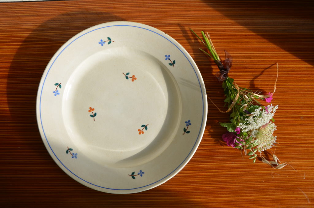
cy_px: 104
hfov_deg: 59.6
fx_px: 274
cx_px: 157
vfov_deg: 41.5
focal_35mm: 32
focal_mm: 21
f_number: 8
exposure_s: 1/100
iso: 100
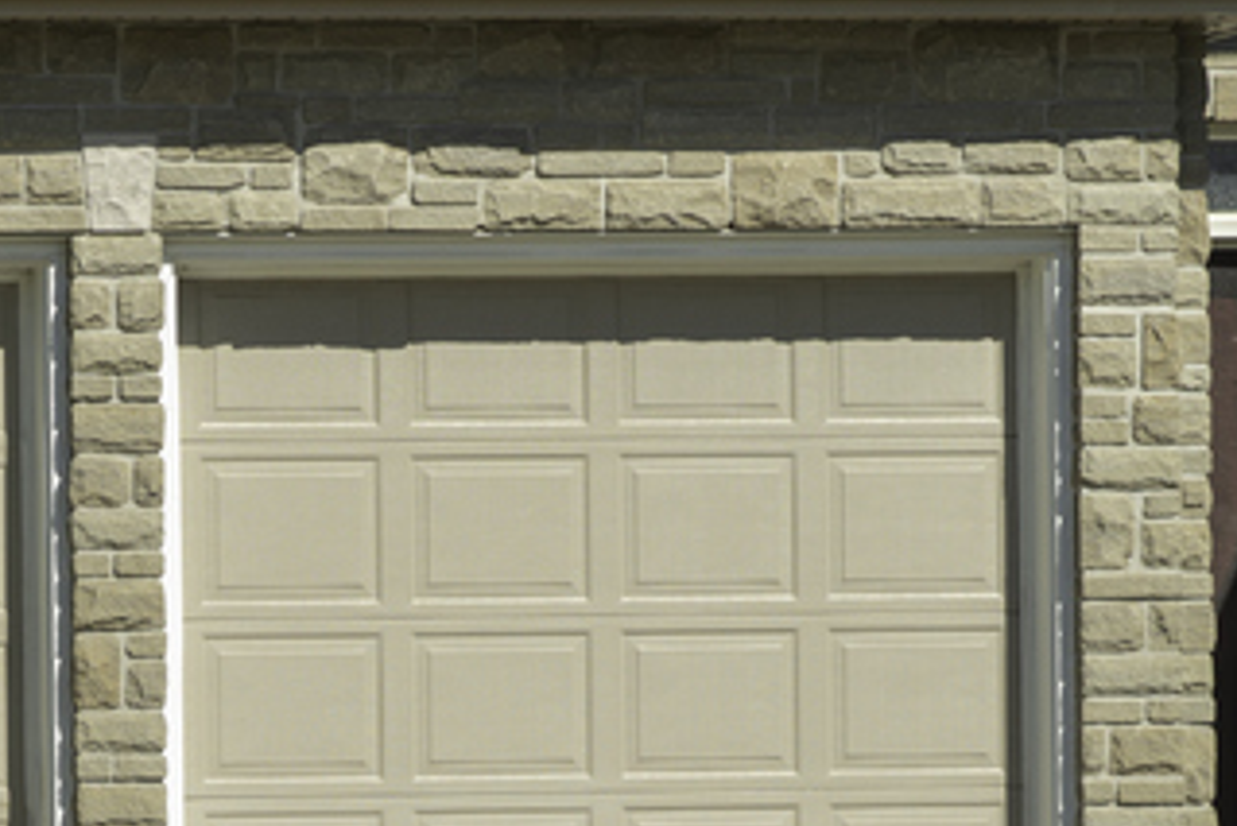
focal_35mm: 252
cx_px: 50
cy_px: 847
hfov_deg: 8.1
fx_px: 8663
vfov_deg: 5.4
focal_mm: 74
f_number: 5.6
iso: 100
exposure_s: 1/125
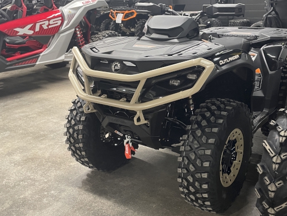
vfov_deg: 36.0
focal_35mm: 40
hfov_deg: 46.3
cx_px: 184
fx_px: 332
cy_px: 112
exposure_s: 1/60
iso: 400
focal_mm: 4.2
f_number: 1.6
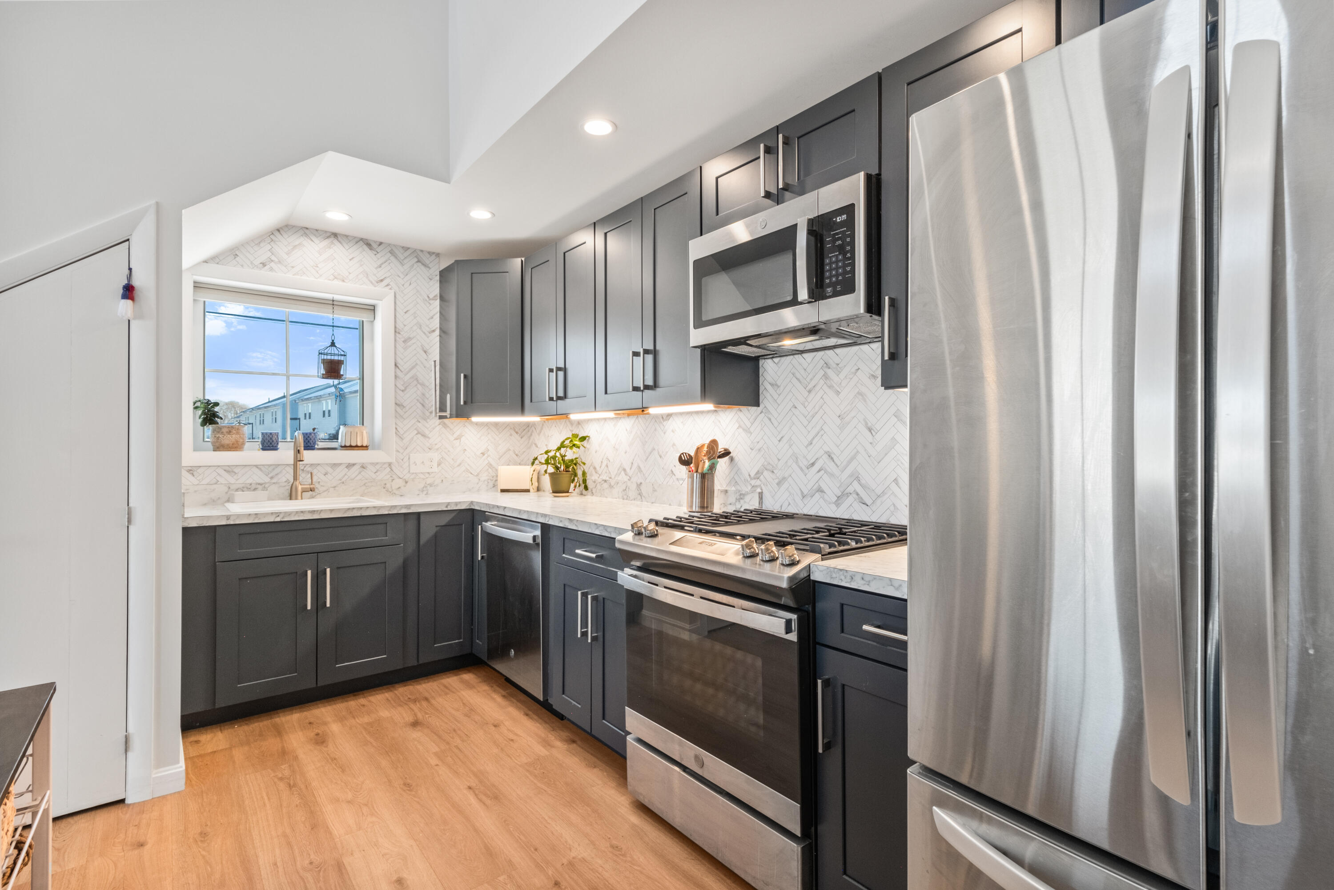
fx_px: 593
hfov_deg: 96.7
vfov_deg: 73.7
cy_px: 445
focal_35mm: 16
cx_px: 667
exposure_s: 1/5
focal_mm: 10.8
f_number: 8
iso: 500
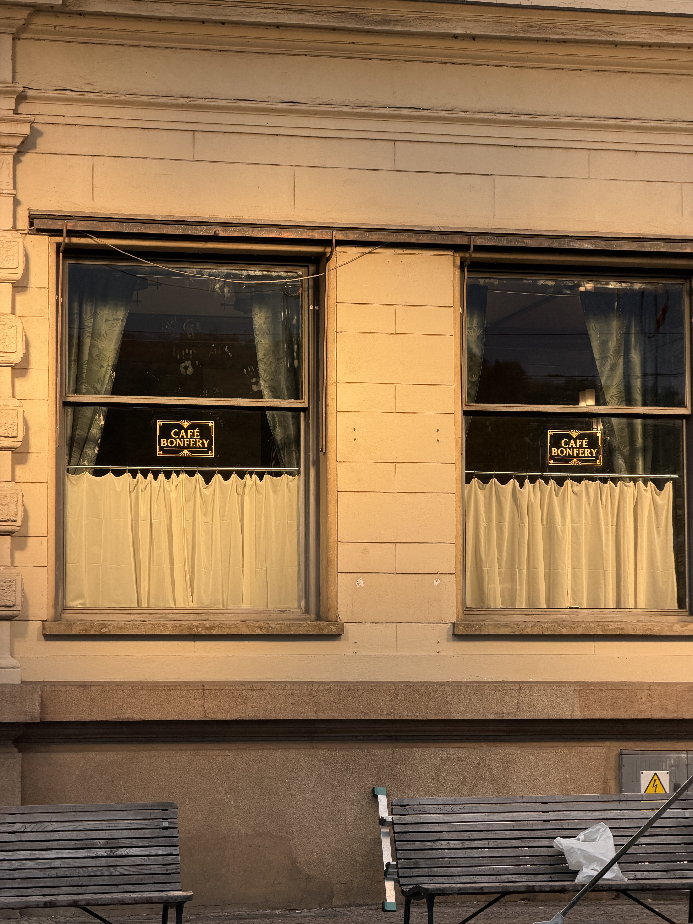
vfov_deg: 19.6
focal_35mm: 100
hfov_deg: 14.8
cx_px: 346
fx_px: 2669
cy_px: 462
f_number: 2.8
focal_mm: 16.89
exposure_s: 1/405
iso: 50
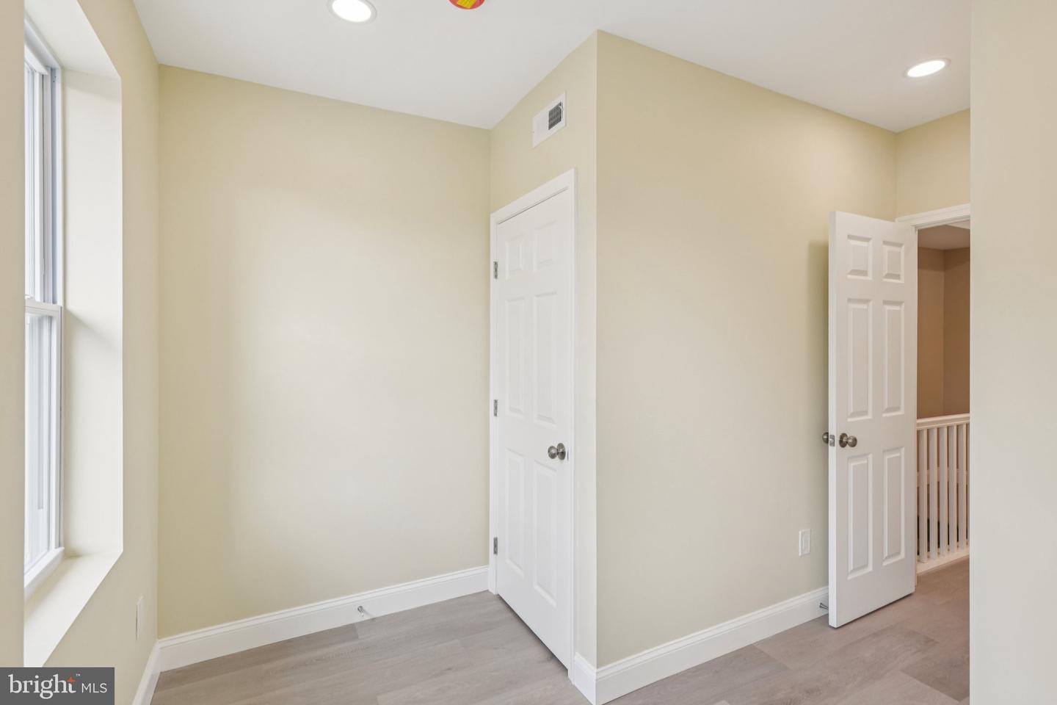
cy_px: 352
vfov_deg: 70.4
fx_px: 499
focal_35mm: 17
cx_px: 528
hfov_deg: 93.3
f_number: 8
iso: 100
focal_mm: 17
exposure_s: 1/25
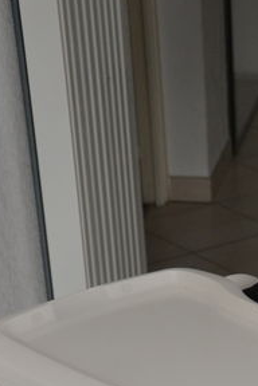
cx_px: 388
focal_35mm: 125
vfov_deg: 15.1
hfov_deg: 10.6
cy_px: 588
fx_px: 1344
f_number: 3.8
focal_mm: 24
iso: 400
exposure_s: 1/60
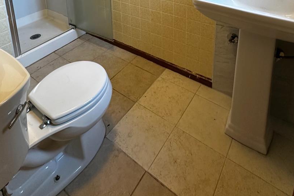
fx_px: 220
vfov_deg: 37.9
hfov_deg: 67.3
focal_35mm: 27
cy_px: -30
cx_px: 137
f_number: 2.2
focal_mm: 2.22
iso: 200
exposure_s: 1/60
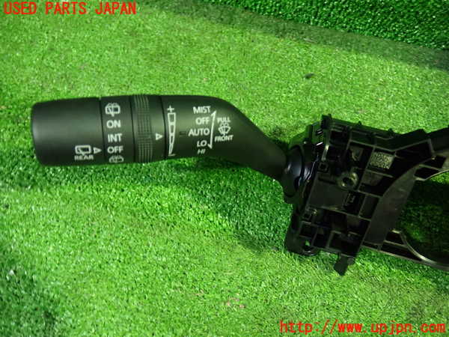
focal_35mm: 30
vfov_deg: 46.8
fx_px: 389
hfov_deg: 60.0
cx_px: 224
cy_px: 168
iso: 800
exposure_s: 1/30
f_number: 2.3
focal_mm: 5.4
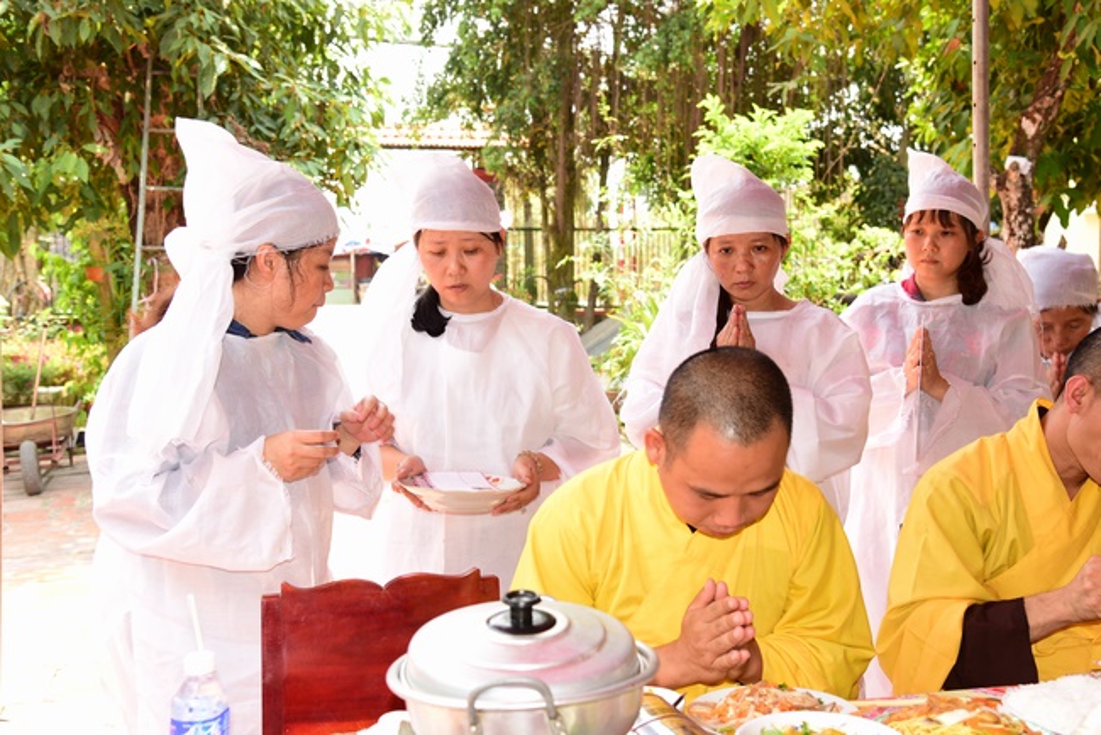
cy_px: 368
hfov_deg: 48.4
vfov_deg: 33.4
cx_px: 550
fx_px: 1224
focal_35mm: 40
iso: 250
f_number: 5.6
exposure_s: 1/100
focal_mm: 40
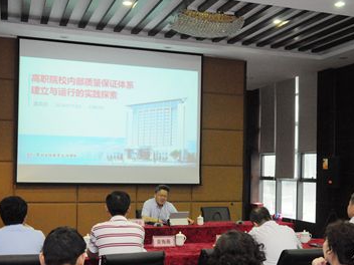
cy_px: 159
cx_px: 198
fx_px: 552
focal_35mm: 54
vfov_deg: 27.0
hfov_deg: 35.5
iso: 3200
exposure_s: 1/125
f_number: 5
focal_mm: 24
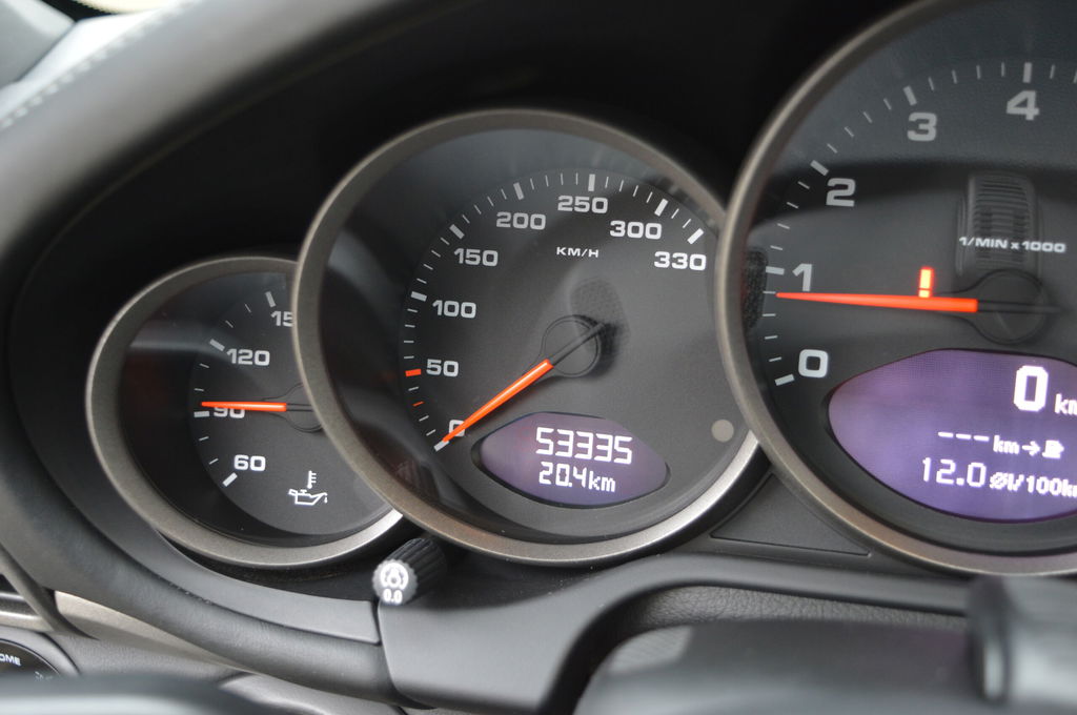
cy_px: 358
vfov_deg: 30.8
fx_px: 1300
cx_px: 538
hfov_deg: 45.0
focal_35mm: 44
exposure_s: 1/15
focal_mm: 29
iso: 640
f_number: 4.2
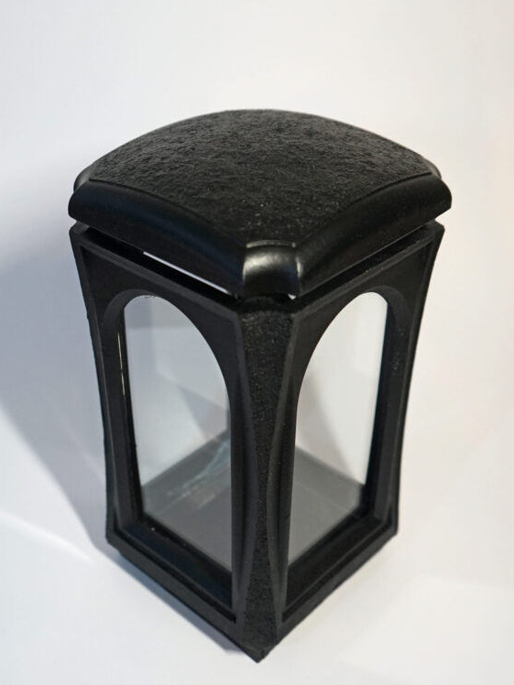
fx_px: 733
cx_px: 255
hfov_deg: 38.7
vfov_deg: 50.0
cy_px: 380
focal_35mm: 37
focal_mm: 32
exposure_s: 1/60
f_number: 4
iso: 500
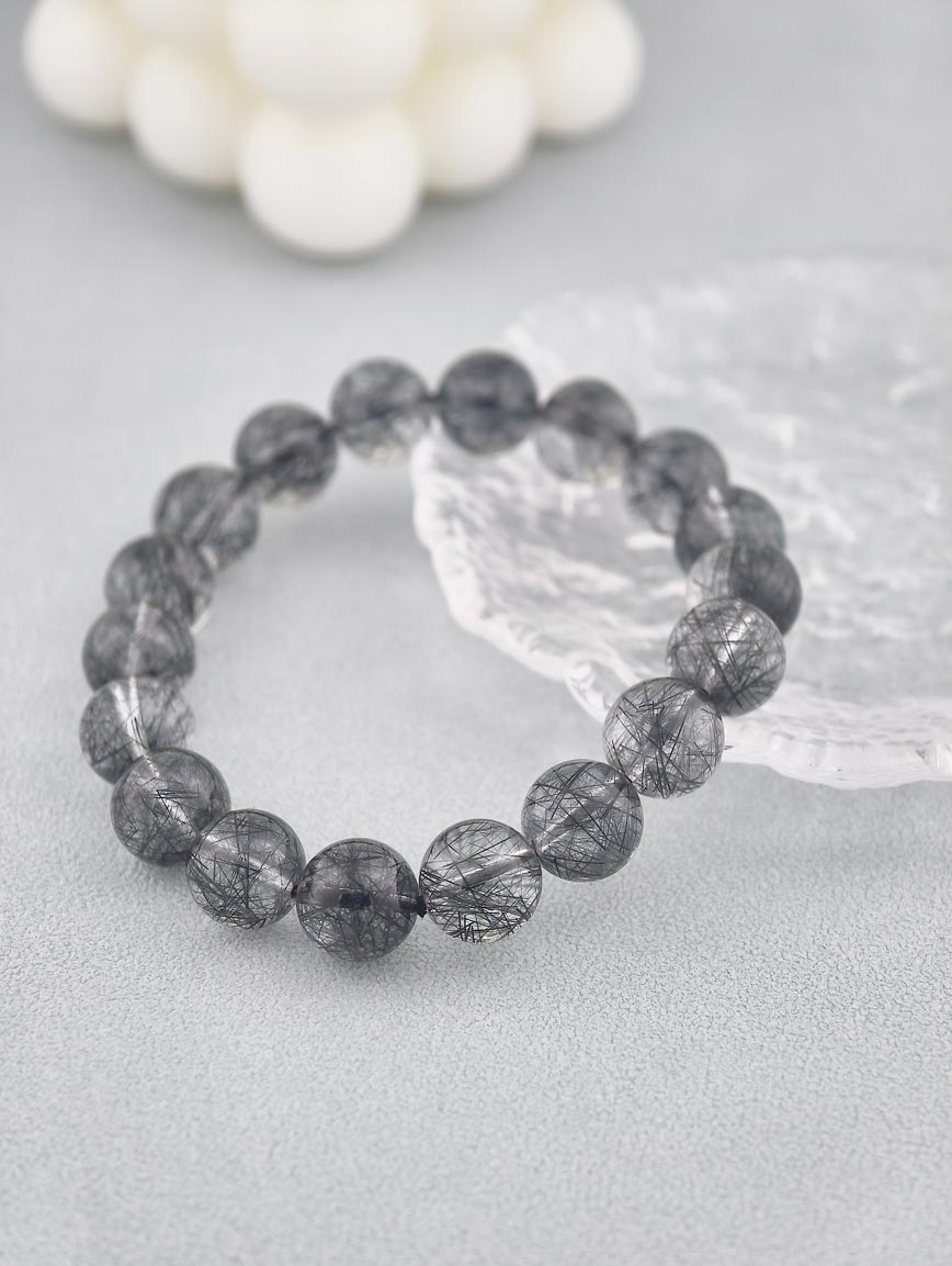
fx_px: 3109
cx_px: 476
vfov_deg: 23.0
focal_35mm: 85
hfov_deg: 17.4
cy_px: 633
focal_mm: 22.48
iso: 125
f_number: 2.67
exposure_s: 1/160
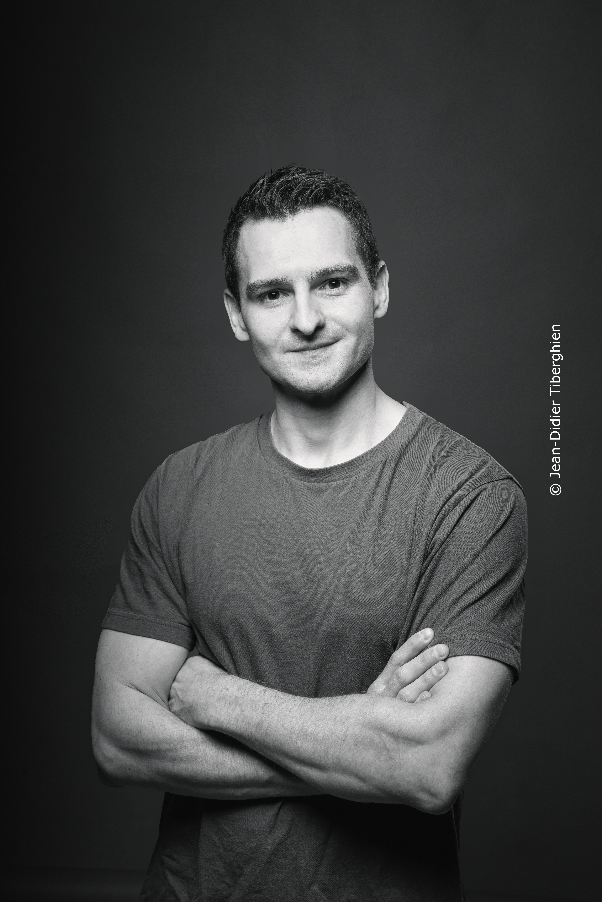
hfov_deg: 19.5
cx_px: 301
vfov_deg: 28.8
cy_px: 451
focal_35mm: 70
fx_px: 1755
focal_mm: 70
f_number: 11
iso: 100
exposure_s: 1/160
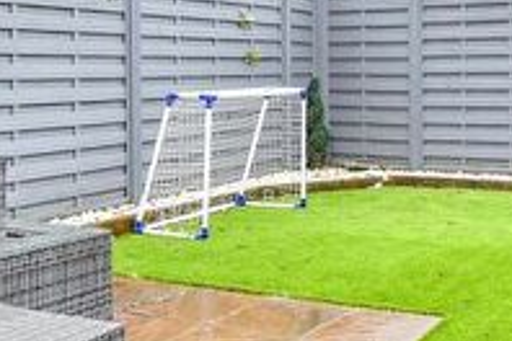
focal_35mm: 53
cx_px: 463
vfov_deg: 25.0
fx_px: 754
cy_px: 53
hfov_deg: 35.3
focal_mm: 10
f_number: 7.1
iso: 400
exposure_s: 1/100
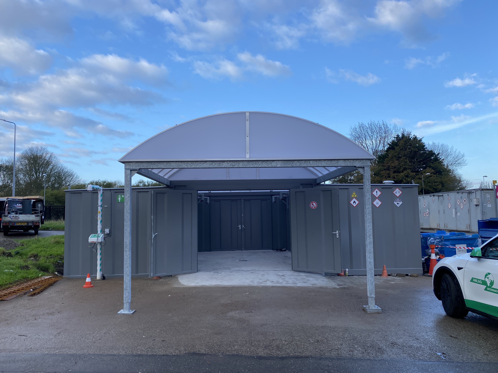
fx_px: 374
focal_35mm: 26
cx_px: 249
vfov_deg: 53.1
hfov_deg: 67.3
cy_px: 186
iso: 32
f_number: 1.8
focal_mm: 4.25
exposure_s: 1/772
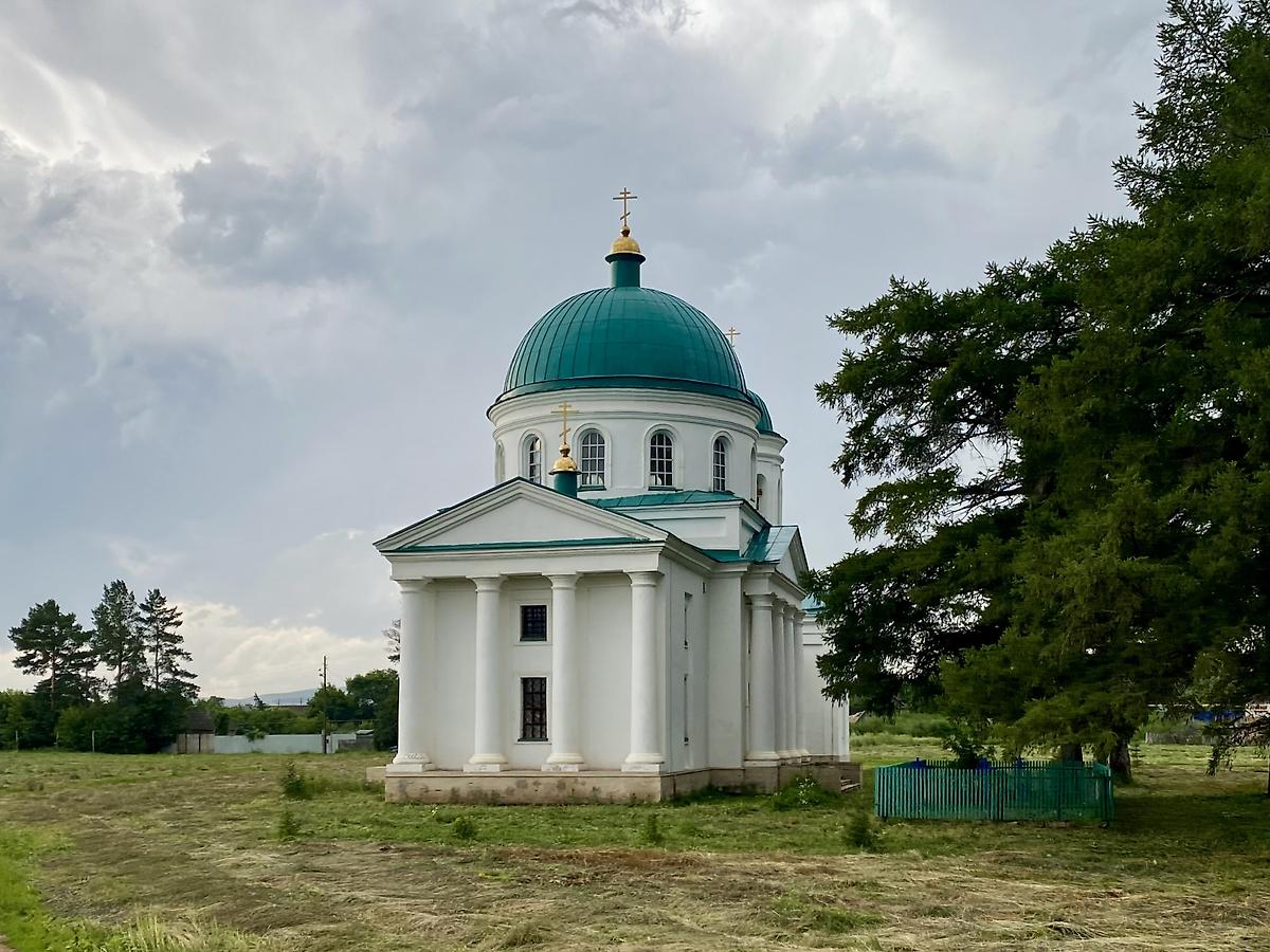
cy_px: 476
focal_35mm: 26
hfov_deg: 67.3
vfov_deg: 53.1
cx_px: 635
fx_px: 954
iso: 32
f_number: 1.8
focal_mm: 4.25
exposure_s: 1/594
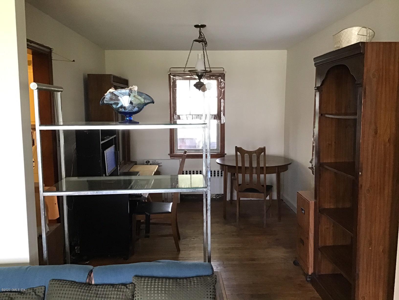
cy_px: 150
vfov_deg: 45.4
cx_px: 200
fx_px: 357
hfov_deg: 58.4
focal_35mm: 31
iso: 160
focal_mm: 3.3
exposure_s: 1/30
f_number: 2.4
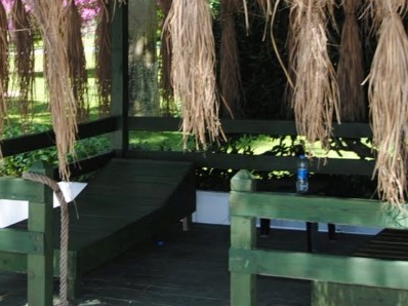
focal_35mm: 100
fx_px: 1178
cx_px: 116
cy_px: 61
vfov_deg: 14.7
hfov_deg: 19.5
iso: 100
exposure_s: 1/125
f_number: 4.5
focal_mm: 24
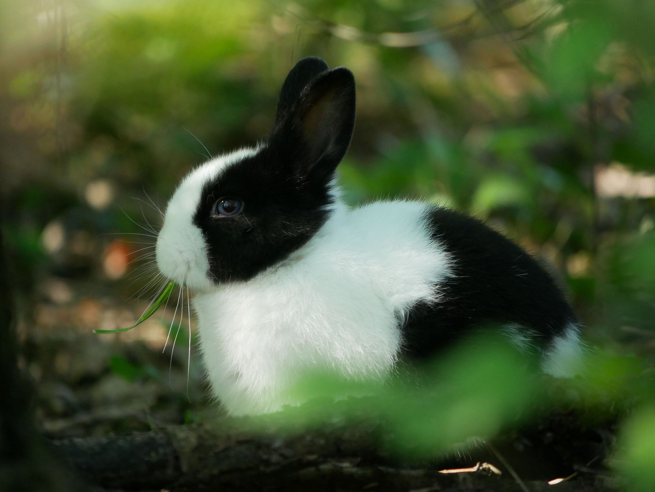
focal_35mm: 600
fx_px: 11358
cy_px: 246
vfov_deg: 2.5
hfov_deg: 3.3
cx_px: 328
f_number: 5.6
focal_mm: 300
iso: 2000
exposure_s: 1/640
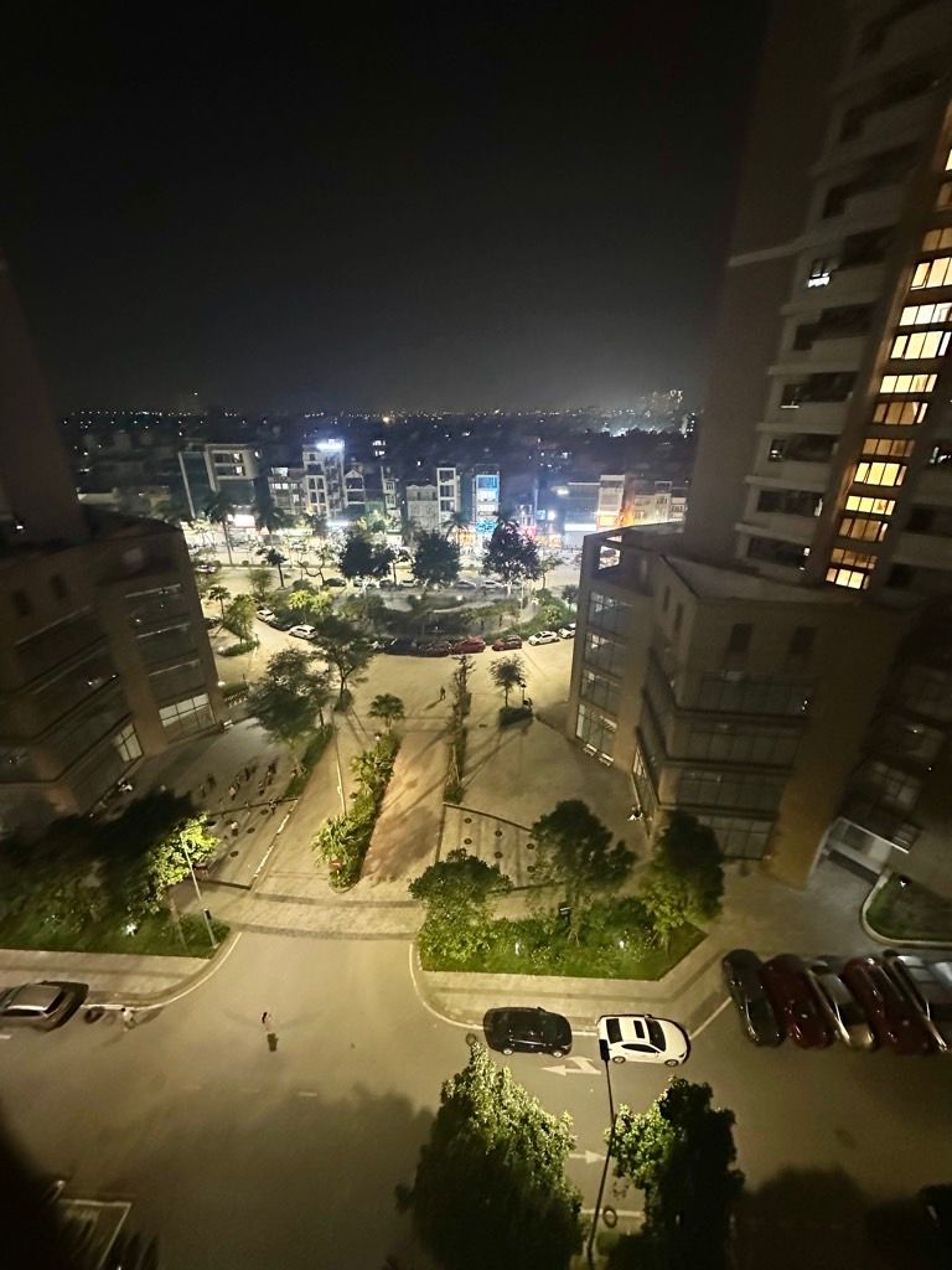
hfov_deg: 85.7
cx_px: 476
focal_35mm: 14
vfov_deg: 102.1
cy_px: 635
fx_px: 513
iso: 1250
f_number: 2.2
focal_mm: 2.22
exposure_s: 1/34
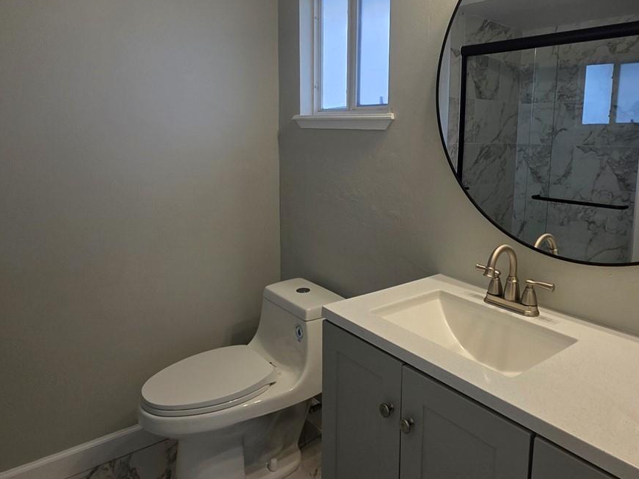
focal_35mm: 24
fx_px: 443
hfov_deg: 71.4
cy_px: 201
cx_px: 352
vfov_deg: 56.5
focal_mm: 2.2
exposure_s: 1/120
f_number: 1.9
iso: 64
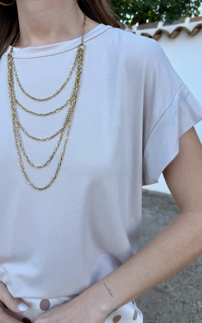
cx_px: 96
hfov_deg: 47.6
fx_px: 229
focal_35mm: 26
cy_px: 159
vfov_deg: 70.4
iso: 80
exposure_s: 1/840
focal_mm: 6.76
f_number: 1.78
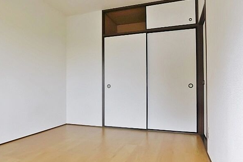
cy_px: 86
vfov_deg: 49.6
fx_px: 176
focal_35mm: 26
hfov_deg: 69.4
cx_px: 118
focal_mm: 4
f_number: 3
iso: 200
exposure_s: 1/30
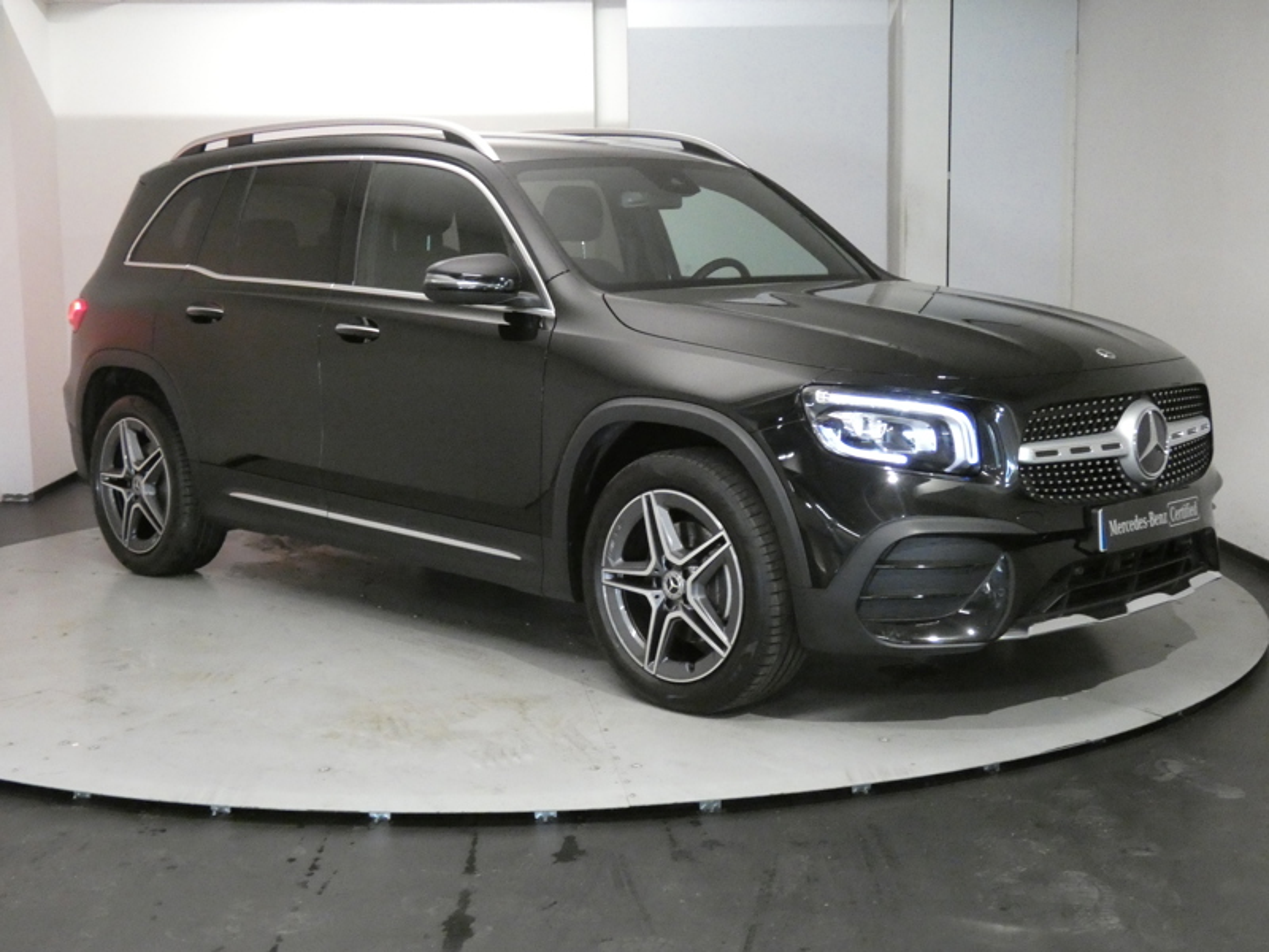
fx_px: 1686
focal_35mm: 46
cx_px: 634
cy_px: 476
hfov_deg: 41.2
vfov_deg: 31.5
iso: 1600
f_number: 3.8
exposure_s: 1/60
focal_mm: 8.2
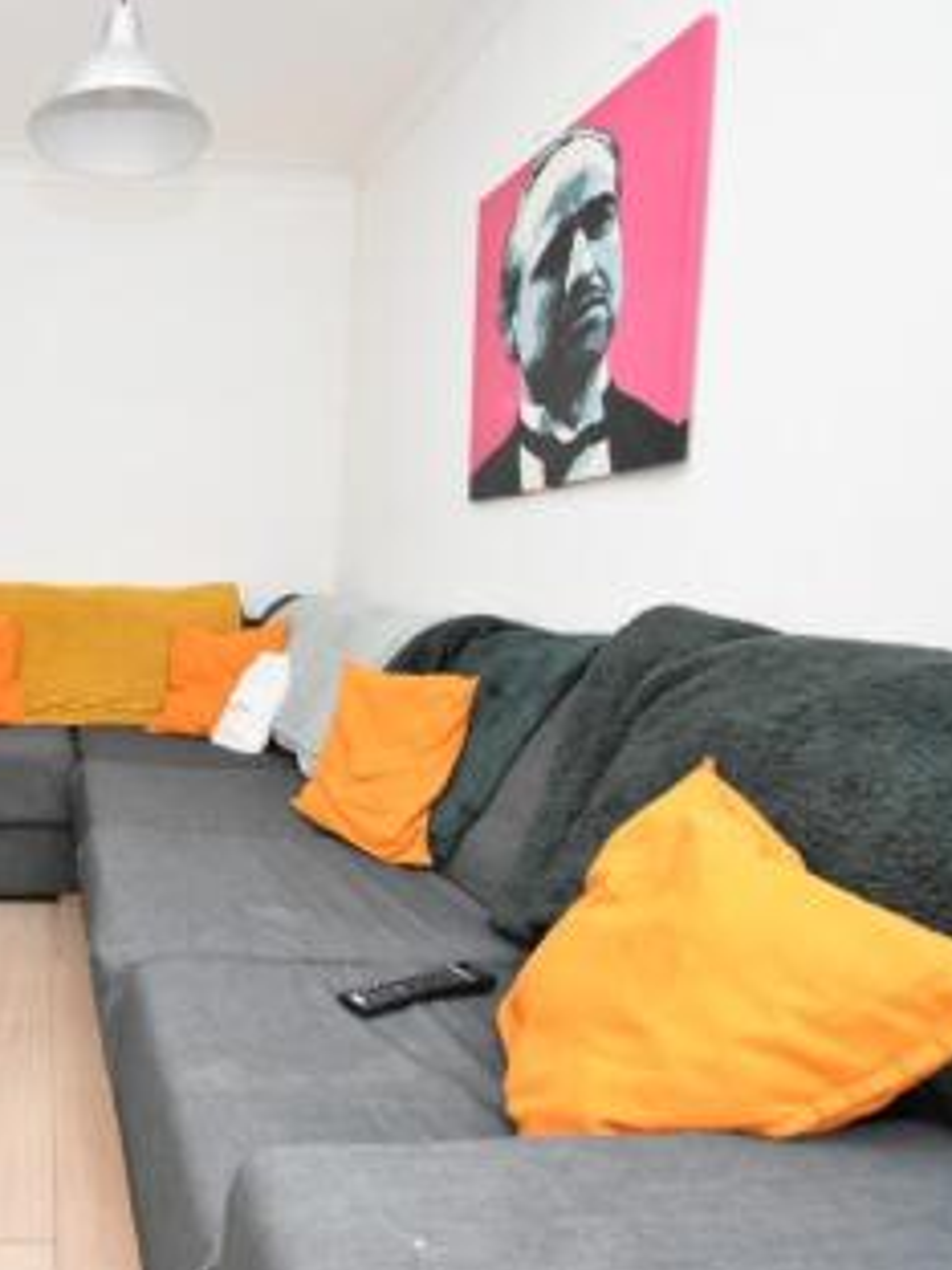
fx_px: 807
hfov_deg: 52.9
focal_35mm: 22
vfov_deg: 76.4
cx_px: 81
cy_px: 641
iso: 8000
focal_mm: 10
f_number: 4.5
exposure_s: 1/60
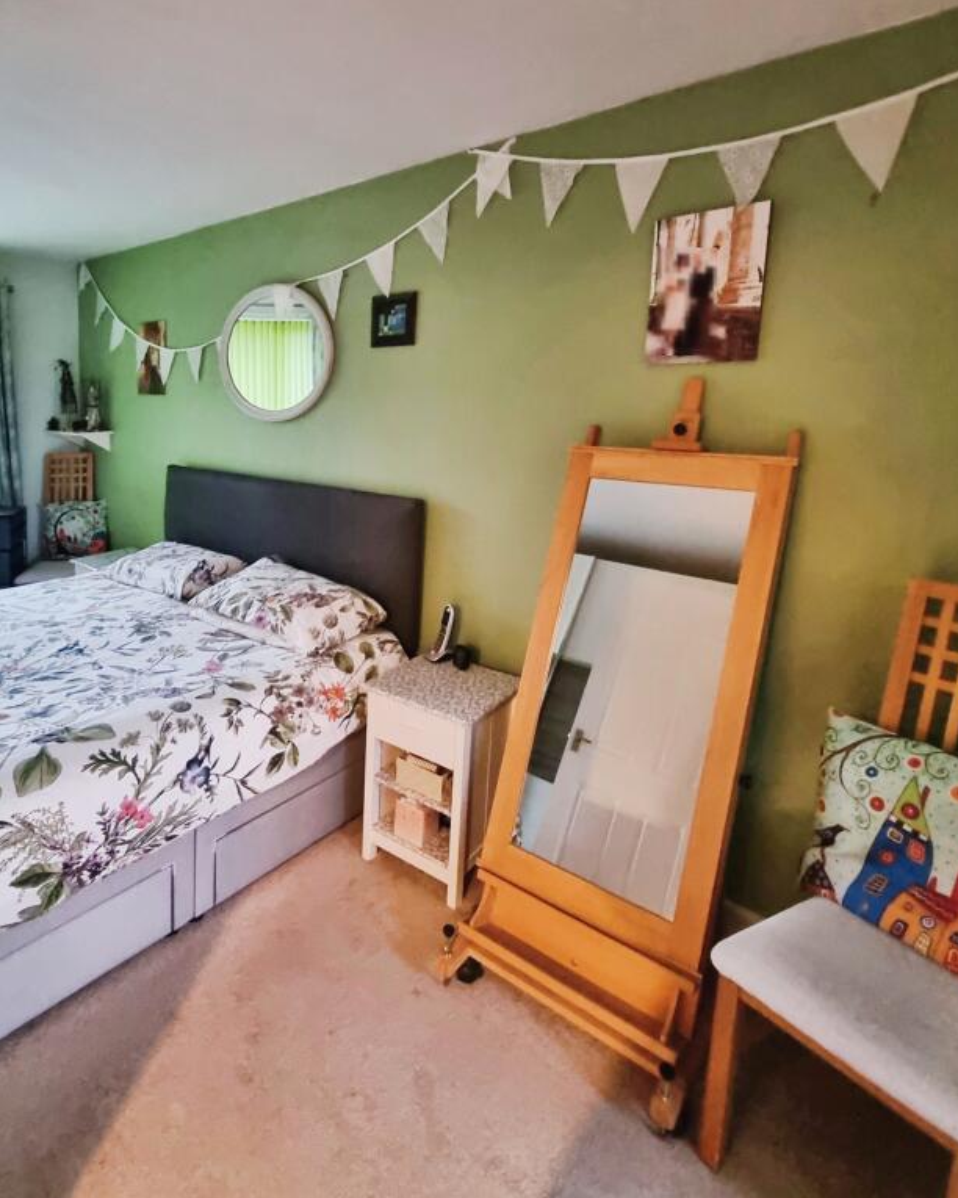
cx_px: 374
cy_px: 597
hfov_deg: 75.9
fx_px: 603
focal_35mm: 17
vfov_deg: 89.6
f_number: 2.2
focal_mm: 2.2
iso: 800
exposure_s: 1/25
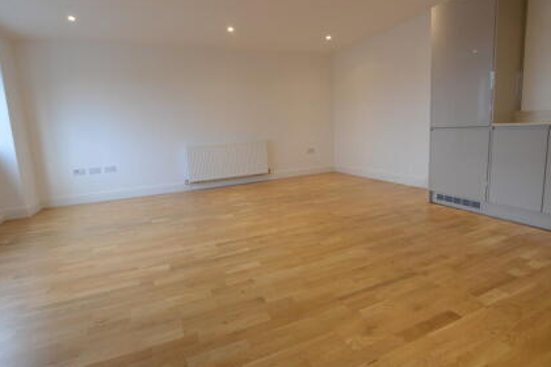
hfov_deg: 93.2
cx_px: 265
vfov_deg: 70.4
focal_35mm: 17
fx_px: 260
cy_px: 171
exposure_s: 1/15
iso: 560
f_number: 13
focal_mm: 10
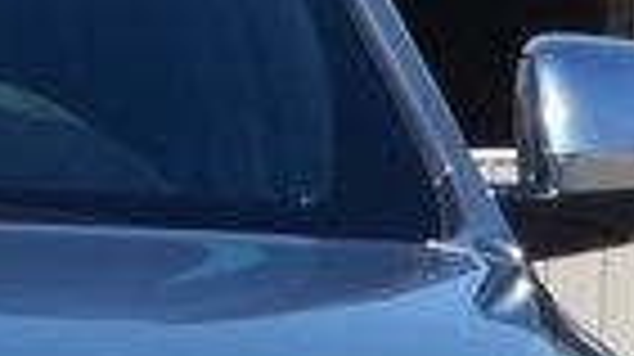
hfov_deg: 6.1
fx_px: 5845
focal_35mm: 348
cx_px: -409
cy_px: 928
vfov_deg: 3.4
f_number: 10
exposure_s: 1/400
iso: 200
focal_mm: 22
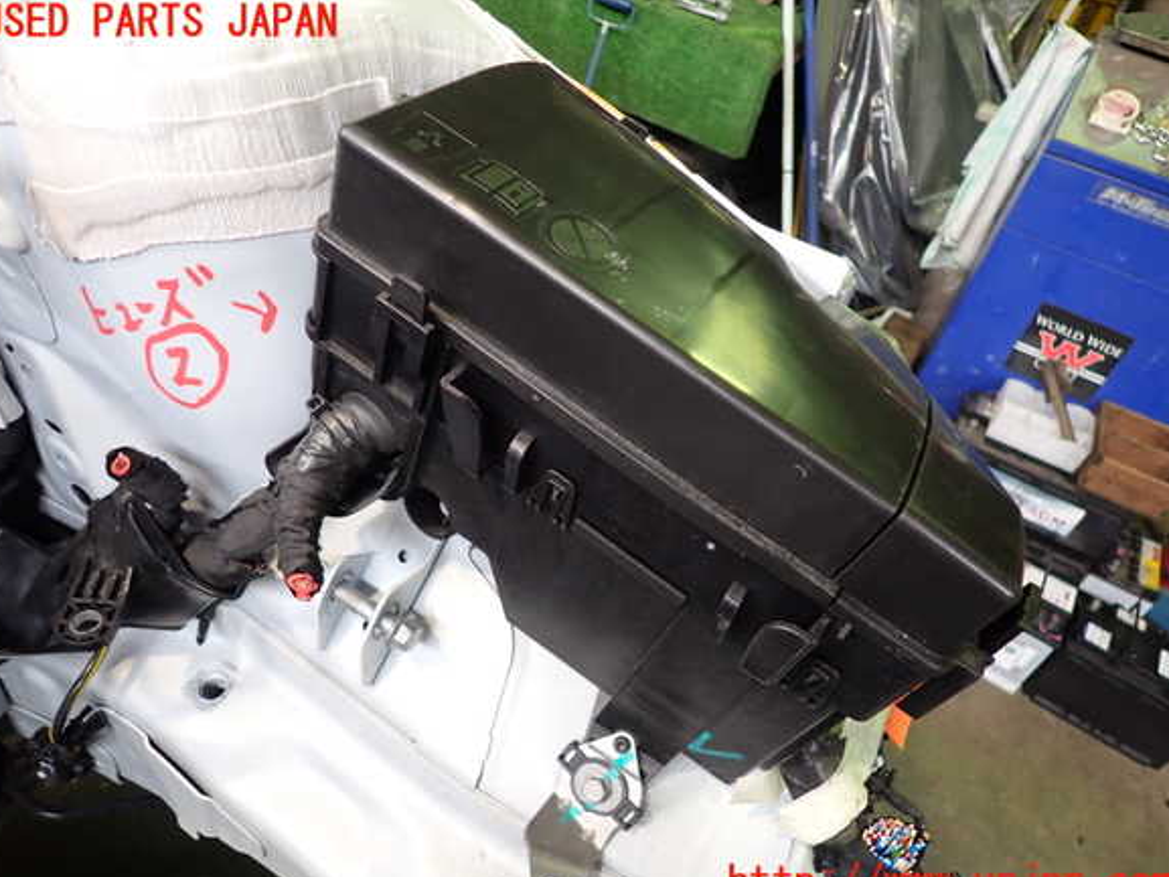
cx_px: 577
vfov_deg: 53.1
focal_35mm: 26
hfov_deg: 67.3
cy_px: 454
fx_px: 878
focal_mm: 4.5
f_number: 2
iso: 200
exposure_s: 1/40
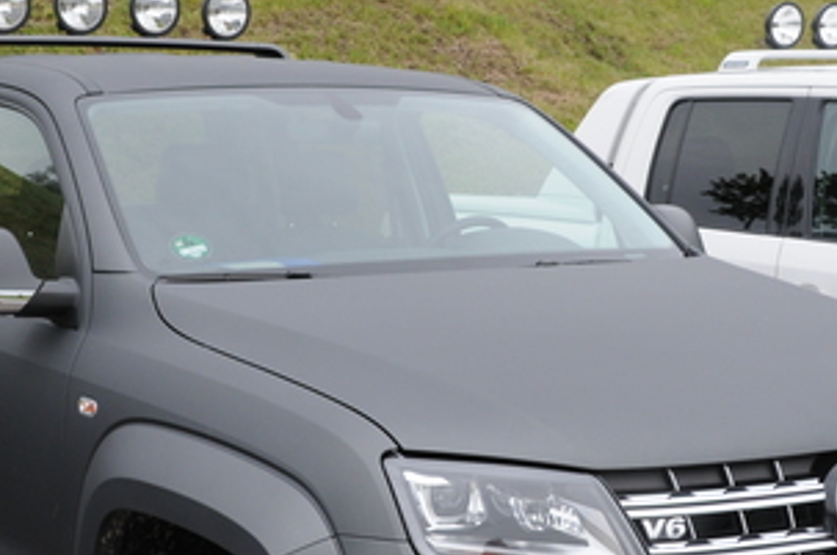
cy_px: 457
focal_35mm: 76
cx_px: 389
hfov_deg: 26.7
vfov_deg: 17.7
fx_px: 1764
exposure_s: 1/250
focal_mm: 24
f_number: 8
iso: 400
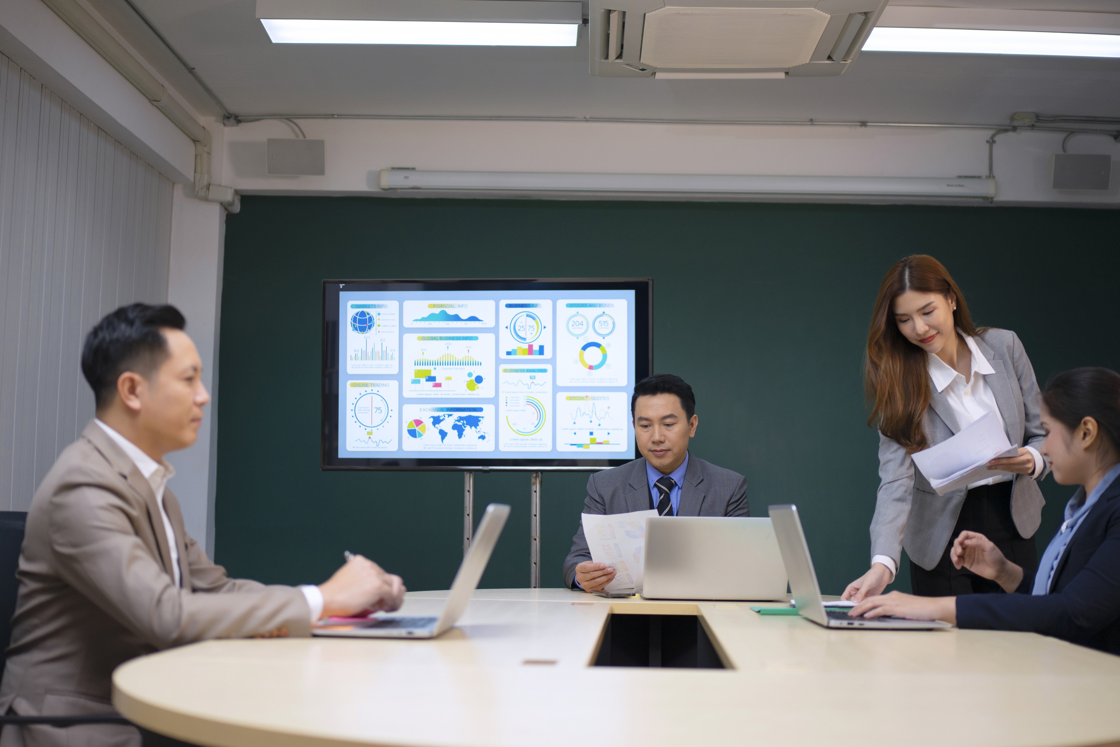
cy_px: 374
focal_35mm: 45
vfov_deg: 29.9
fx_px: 1400
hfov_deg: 43.6
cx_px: 560
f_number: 1.8
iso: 320
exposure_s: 1/250
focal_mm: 45
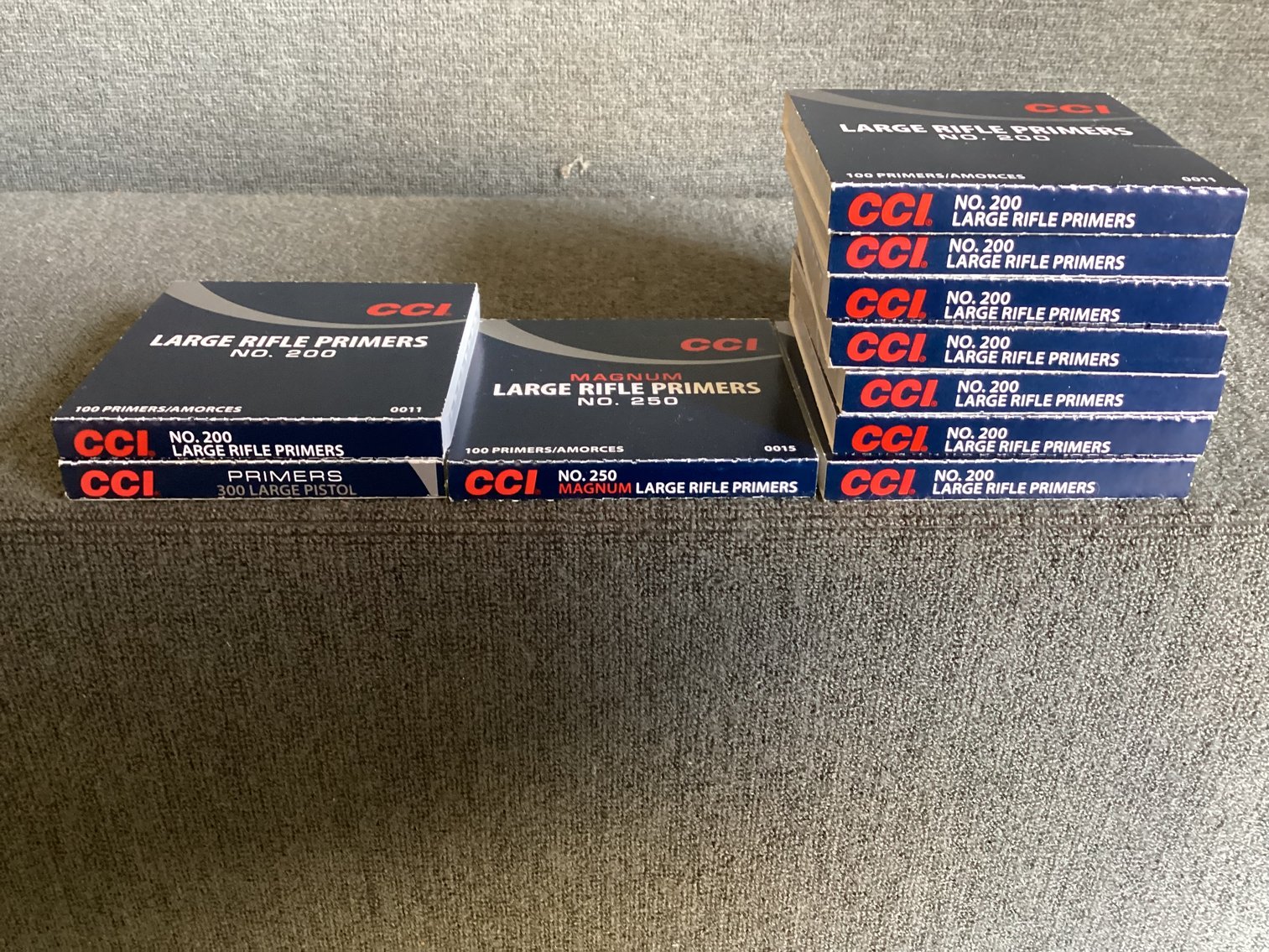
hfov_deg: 58.3
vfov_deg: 45.4
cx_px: 634
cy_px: 476
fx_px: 1137
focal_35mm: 31
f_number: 2.4
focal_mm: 3.3
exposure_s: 1/33
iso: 320
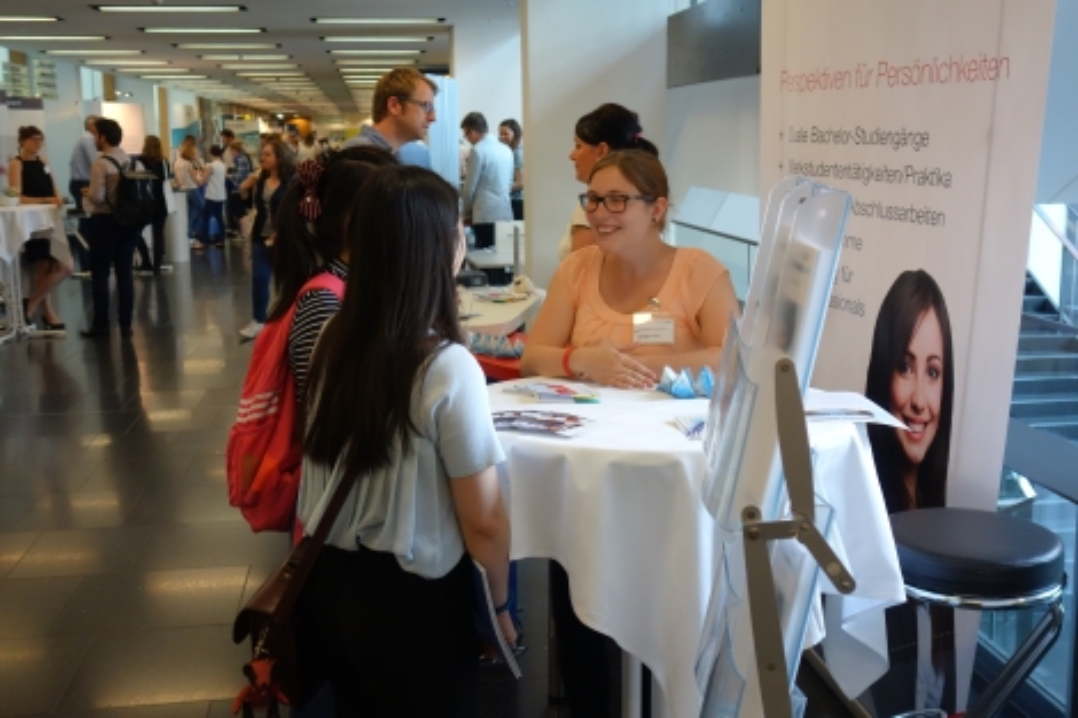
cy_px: 359
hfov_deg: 46.4
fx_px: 1257
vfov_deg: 31.9
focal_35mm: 42
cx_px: 539
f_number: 3.2
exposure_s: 1/80
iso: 800
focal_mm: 15.45
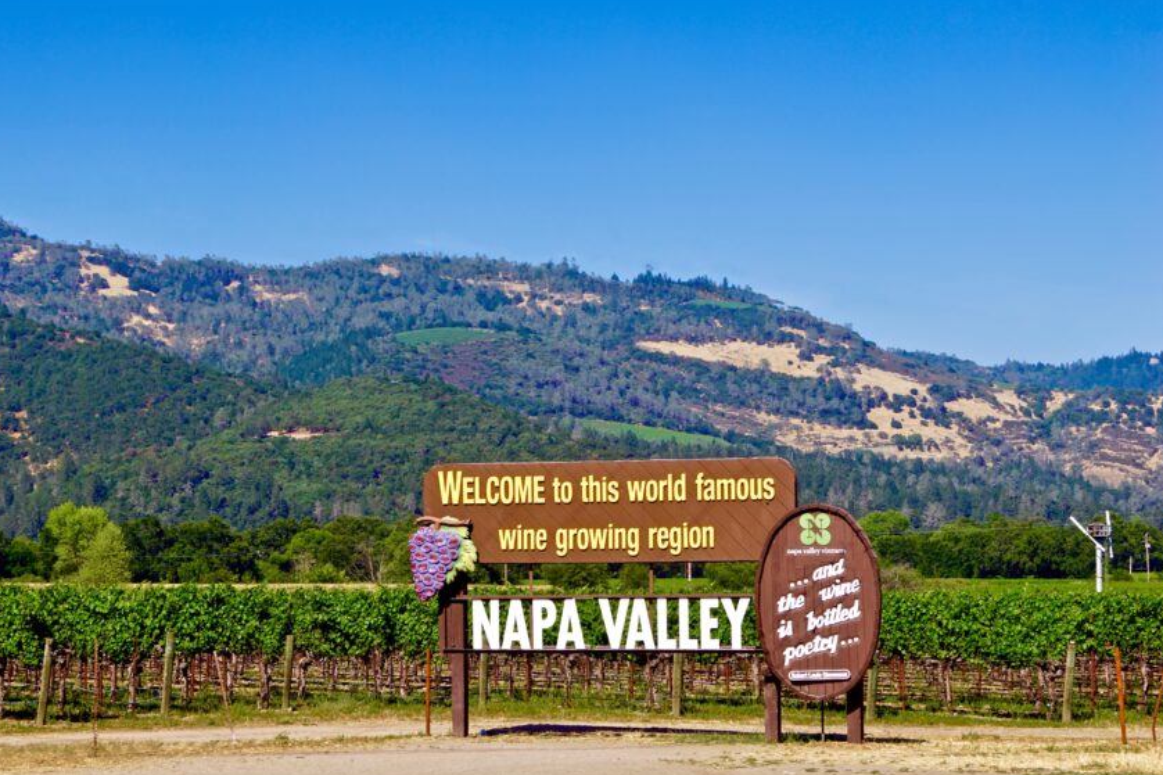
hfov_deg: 23.0
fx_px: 2859
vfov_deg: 15.4
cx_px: 543
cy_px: 388
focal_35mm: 89
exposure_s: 1/125
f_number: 14
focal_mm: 55
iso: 100
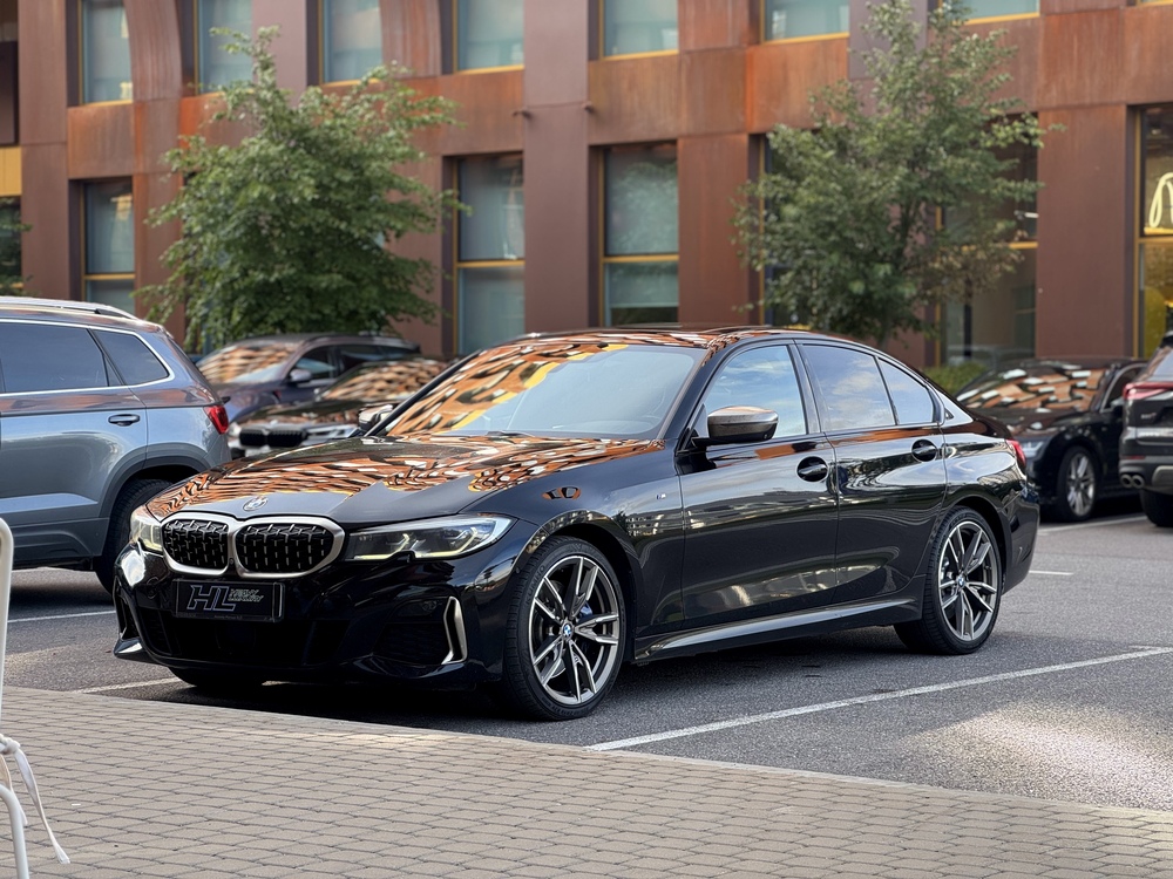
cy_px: 440
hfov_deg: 25.3
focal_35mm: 77
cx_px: 586
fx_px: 2609
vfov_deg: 19.1
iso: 40
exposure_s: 1/99
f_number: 2.8
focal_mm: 9
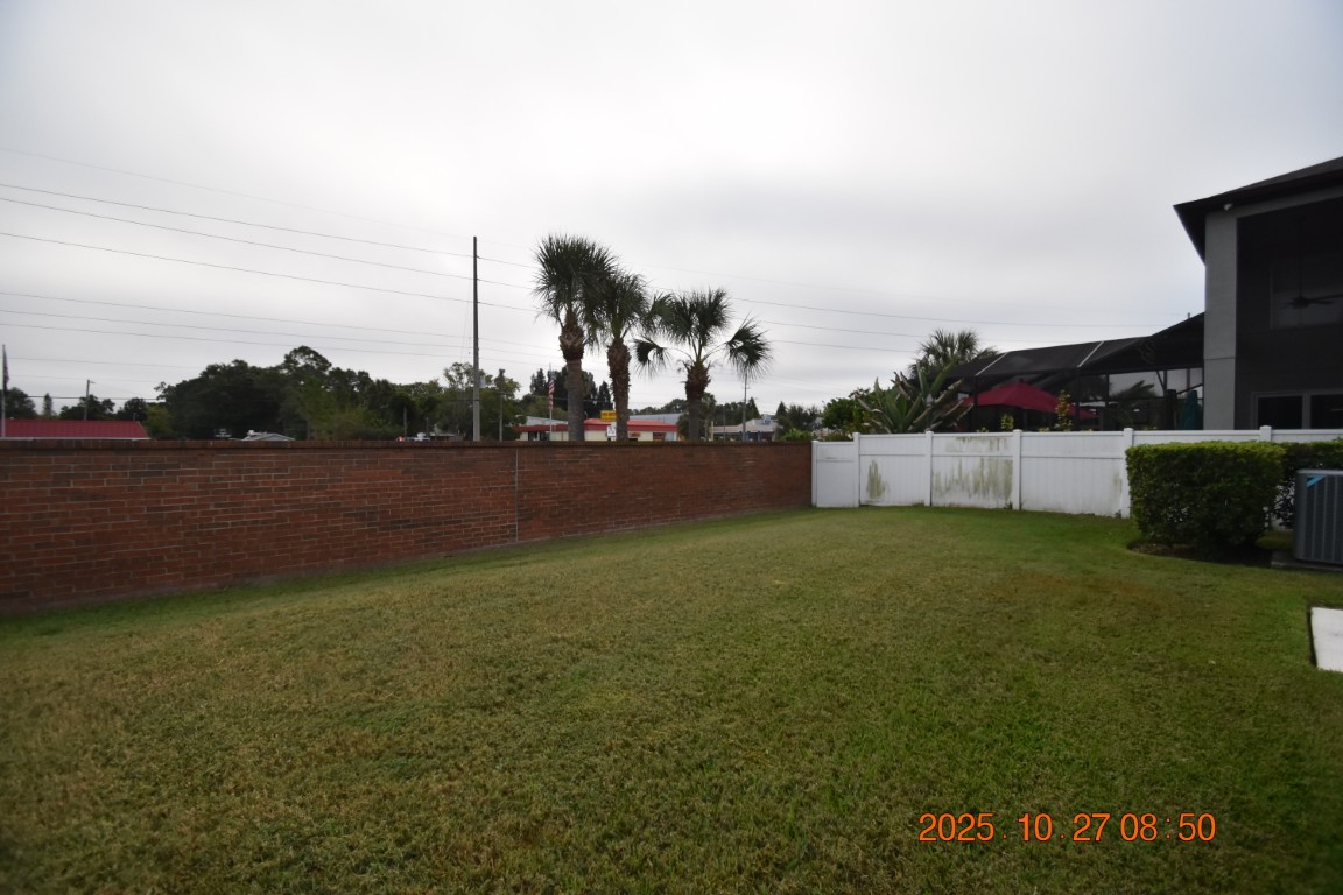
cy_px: 448
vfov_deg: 77.3
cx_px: 672
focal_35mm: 15
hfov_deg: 100.4
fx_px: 560
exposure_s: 1/4000
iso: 800
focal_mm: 10
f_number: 3.5
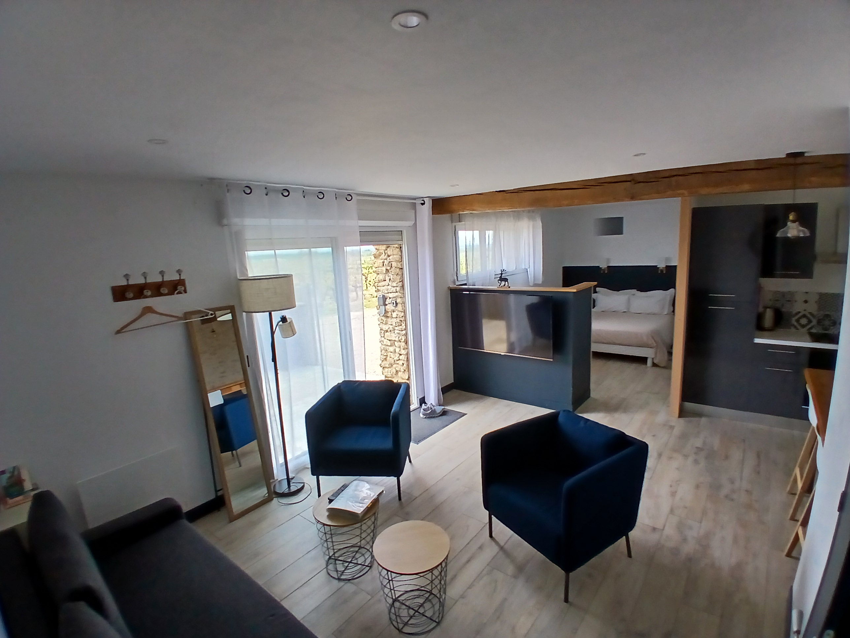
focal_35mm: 17
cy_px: 319
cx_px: 425
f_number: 2.2
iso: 80
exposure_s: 1/100
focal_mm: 1.4
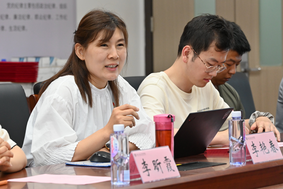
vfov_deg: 7.6
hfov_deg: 11.4
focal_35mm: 180
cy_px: 94
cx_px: 142
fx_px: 1415
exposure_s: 1/125
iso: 1600
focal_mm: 120
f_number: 5
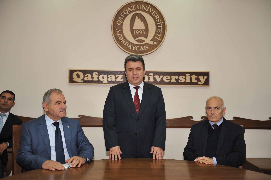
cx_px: 136
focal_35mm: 42
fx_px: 316
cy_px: 90
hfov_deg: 46.4
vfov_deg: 31.9
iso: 800
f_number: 2.8
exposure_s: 1/250
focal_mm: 42
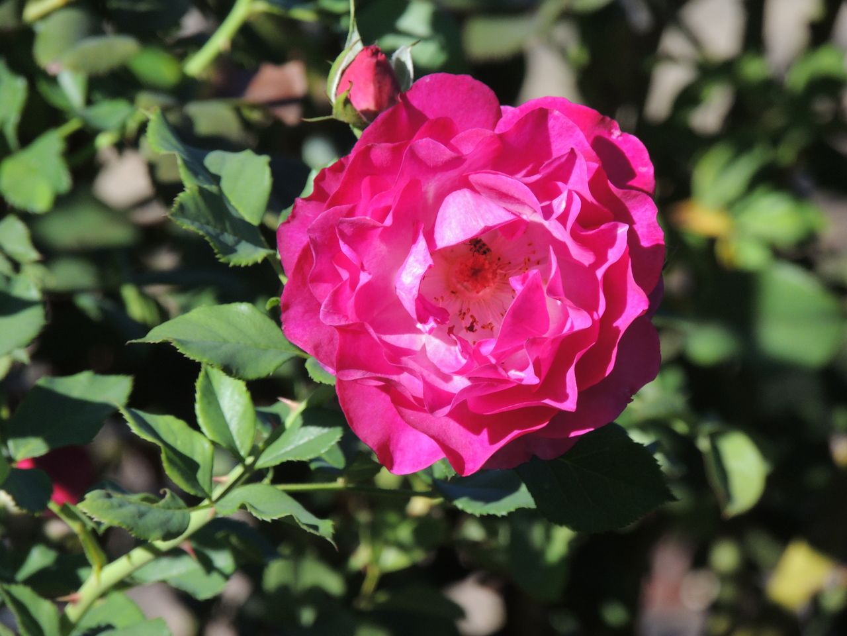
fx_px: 13458
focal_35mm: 550
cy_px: 318
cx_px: 424
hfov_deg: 3.6
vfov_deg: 2.7
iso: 220
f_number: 4.9
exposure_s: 1/800
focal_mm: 98.1
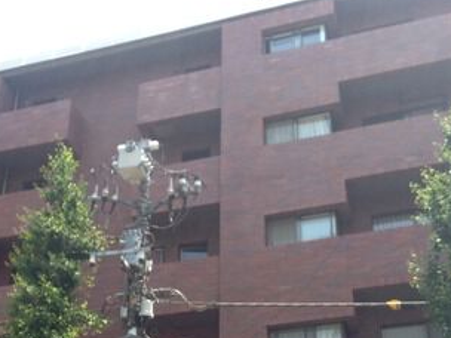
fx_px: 899
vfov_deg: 20.8
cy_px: 311
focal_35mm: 69
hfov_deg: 28.1
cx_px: 177
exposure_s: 1/593
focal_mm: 4.28
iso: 64
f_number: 2.4
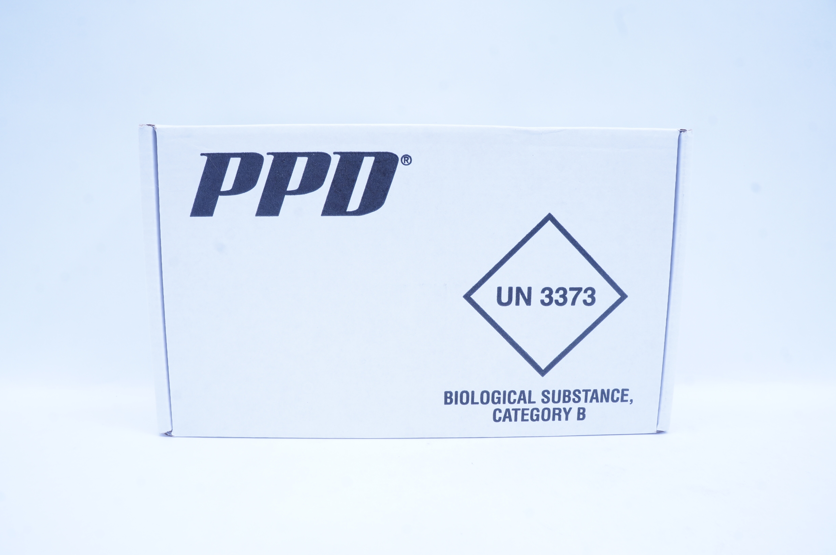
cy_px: 278
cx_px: 418
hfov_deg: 67.4
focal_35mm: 27
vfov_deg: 47.8
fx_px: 626
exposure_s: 1/10
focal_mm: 18
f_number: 13
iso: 400
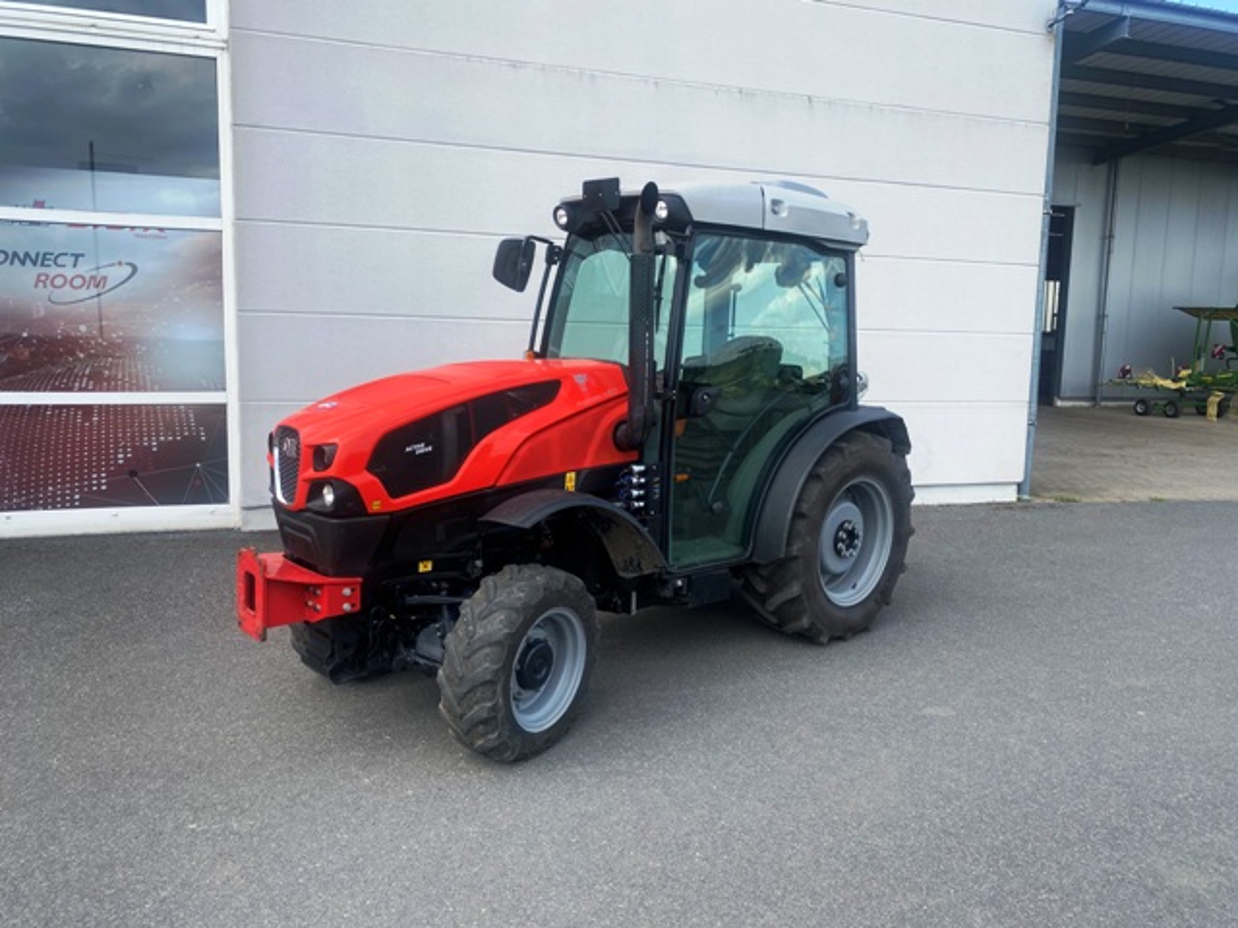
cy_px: 464
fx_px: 930
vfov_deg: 53.1
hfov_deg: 67.3
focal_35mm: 26
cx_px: 619
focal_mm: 4.25
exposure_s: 1/1063
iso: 32
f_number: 1.8
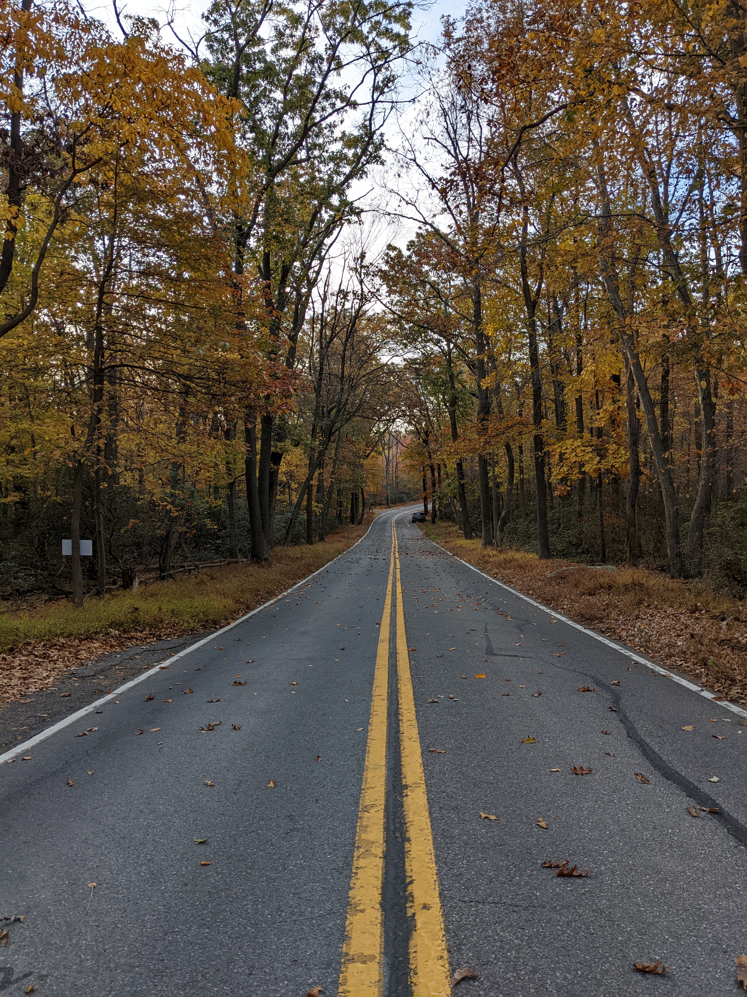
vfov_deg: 65.3
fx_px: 777
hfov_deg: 51.4
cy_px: 498
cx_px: 374
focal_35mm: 27
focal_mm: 4.38
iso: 48
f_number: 1.73
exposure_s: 1/780
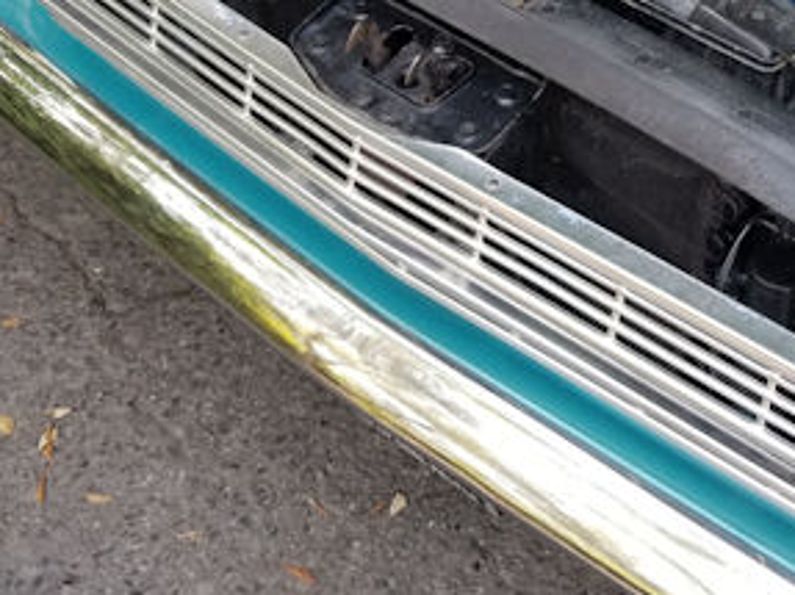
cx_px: 723
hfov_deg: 31.6
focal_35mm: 58
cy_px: -22
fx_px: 1331
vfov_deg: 23.9
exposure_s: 1/135
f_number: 1.7
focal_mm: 4.3
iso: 50
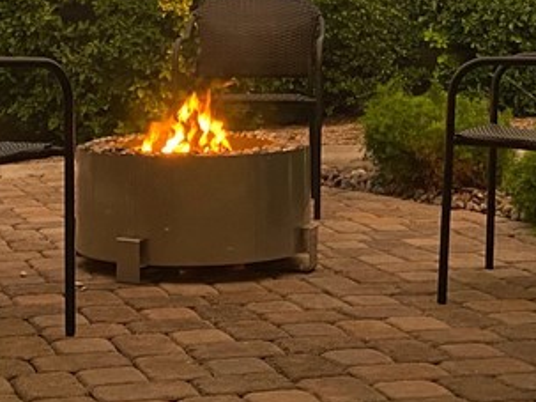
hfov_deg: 22.3
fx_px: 1362
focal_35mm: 88
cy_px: -97
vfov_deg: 16.0
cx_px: 239
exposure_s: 1/60
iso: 320
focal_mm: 4.25
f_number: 1.8
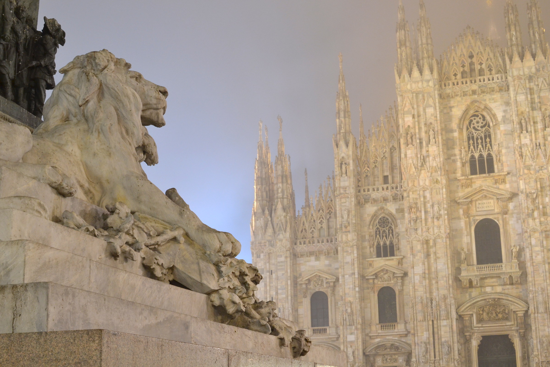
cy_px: 184
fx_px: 802
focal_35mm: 52
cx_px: 275
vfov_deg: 25.8
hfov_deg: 37.9
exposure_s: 1.3
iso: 800
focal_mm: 35
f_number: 13
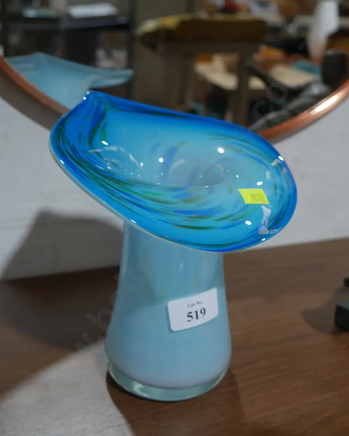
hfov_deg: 34.2
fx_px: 568
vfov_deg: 42.0
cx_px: 175
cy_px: 227
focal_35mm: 44
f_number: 4.6
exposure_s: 1/60
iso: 250
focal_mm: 21
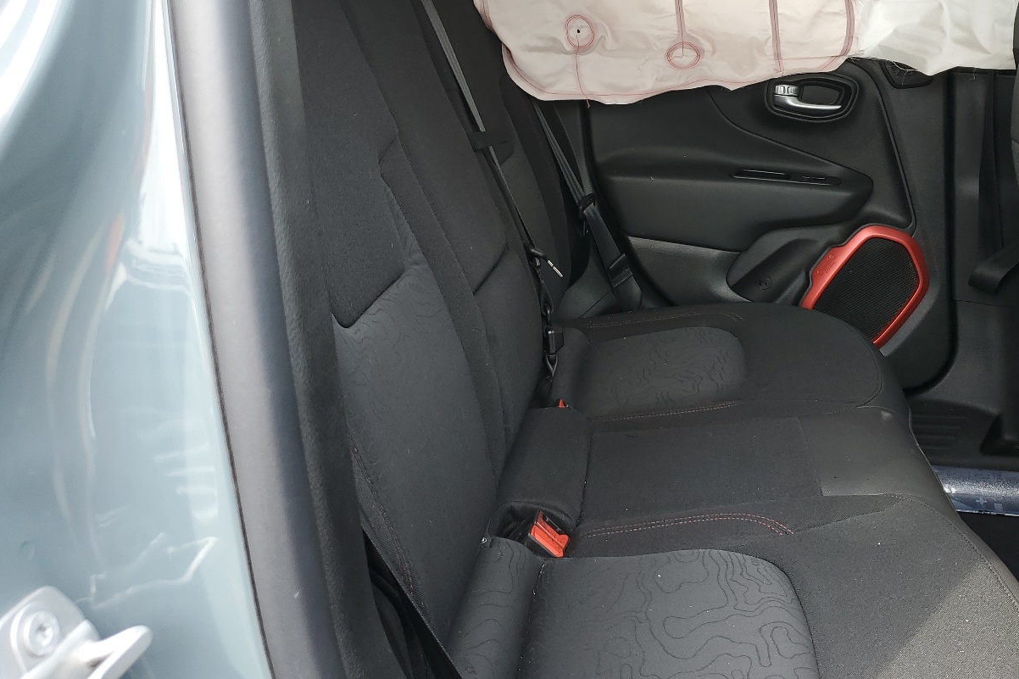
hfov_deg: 52.8
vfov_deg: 36.8
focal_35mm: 36
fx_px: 1019
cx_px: 614
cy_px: 279
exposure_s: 1/122
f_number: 1.5
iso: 50
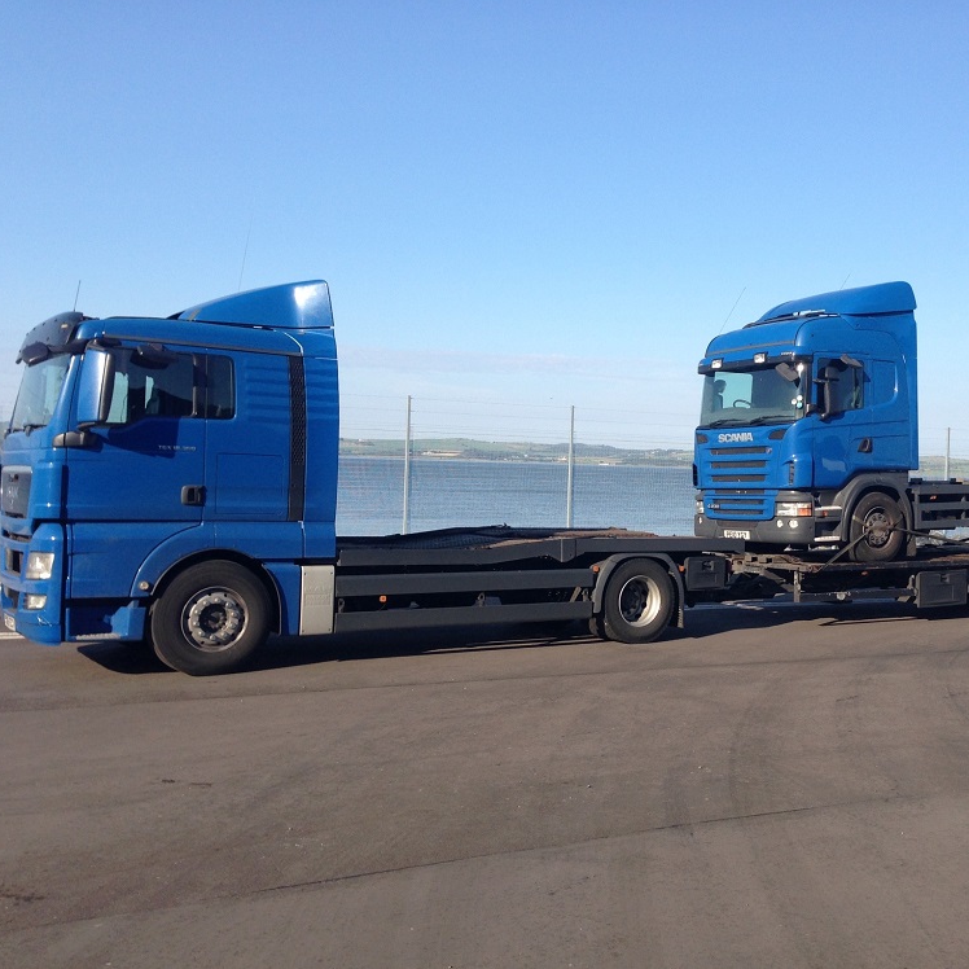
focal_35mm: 39
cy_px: 484
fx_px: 1235
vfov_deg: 42.8
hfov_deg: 42.4
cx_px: 632
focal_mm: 4.12
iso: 50
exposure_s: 1/1085
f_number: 2.4
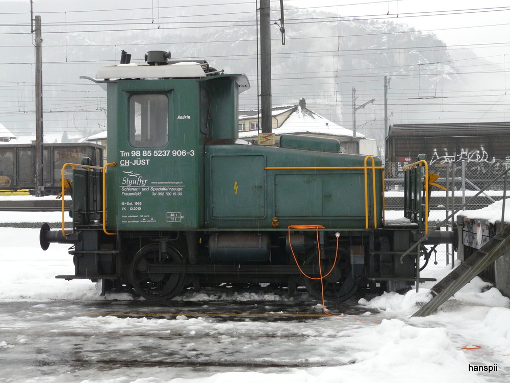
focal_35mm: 48
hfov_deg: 39.7
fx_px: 707
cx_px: 255
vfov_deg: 30.3
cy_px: 192
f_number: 4
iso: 100
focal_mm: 7.9
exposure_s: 1/200
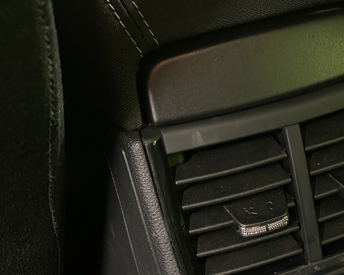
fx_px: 906
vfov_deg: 17.2
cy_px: 192
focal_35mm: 89
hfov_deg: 21.1
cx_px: 294
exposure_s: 1/25
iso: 1600
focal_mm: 6
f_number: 2
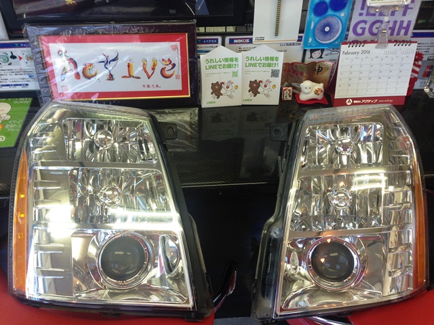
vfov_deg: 42.9
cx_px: 217
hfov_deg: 55.4
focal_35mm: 33
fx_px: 414
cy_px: 162
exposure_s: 1/40
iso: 50
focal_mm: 4.12
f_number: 2.4
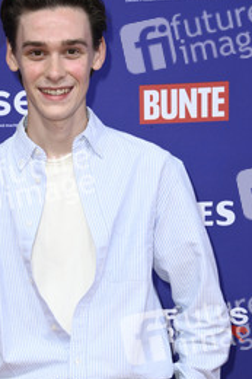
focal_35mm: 131
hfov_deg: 10.4
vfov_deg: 15.6
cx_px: 63
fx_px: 1377
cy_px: 258
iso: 800
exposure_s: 1/250
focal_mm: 85
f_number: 5.6
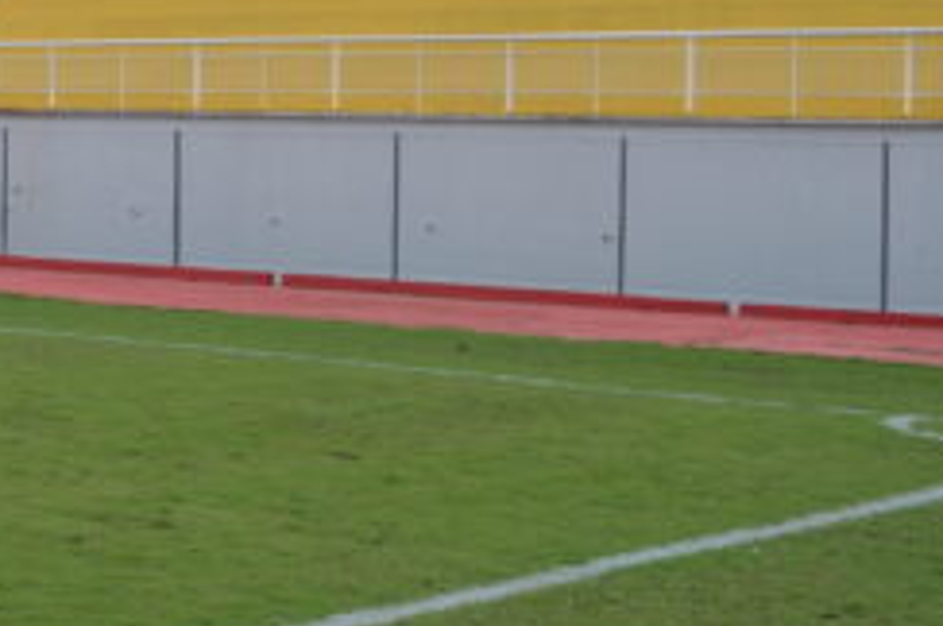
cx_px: -514
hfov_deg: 20.2
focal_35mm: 85
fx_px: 2224
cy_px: 176
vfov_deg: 16.0
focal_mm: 18
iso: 250
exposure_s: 1/250
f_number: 8
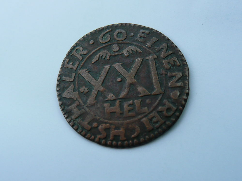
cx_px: 121
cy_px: 90
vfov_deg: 31.5
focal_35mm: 46
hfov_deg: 41.2
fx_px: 322
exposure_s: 1/125
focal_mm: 6.2
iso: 100
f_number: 3.8
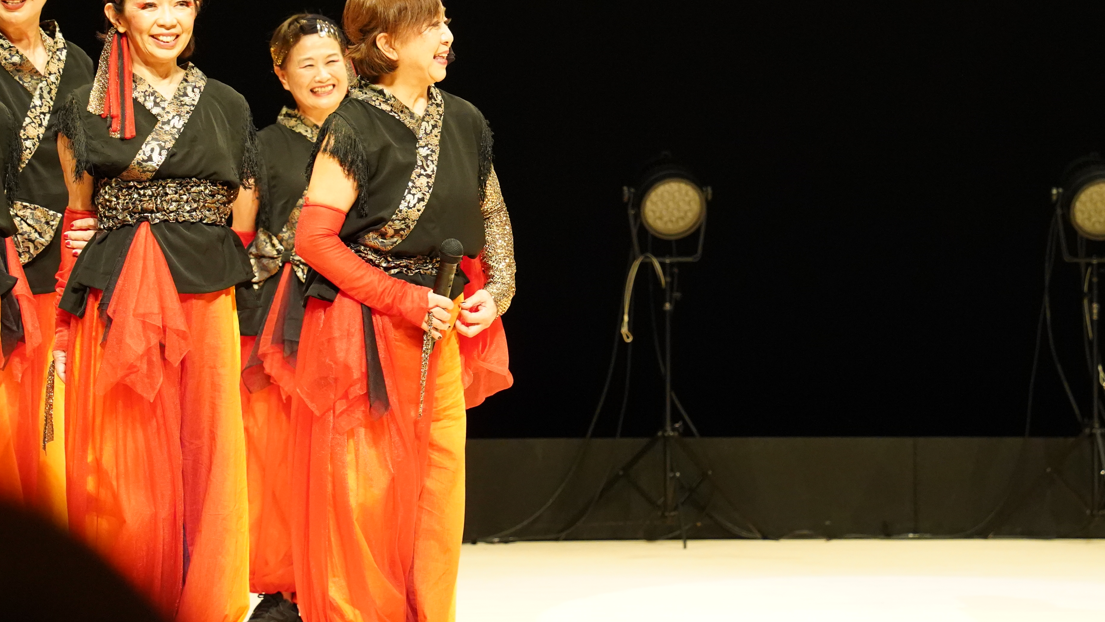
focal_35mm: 197
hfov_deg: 10.9
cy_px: 157
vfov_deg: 6.2
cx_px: 654
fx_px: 5772
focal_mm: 116
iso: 6400
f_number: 5.6
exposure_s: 1/320
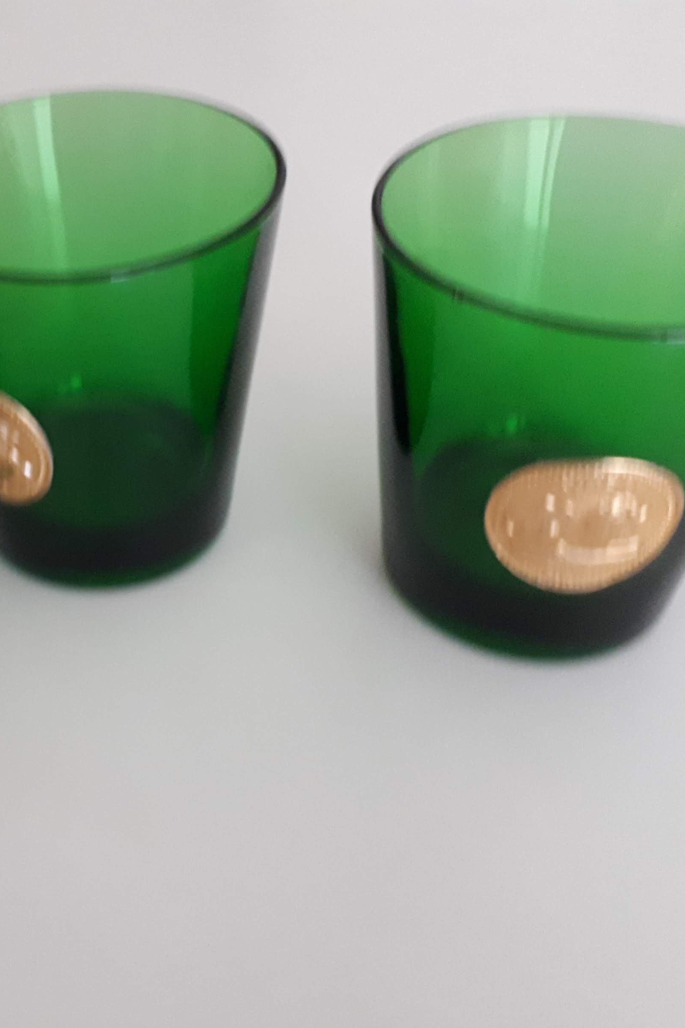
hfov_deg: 33.9
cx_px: 127
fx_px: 1084
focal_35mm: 38
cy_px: 514
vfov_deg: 50.7
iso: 500
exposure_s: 1/17
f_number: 1.9
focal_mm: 3.6
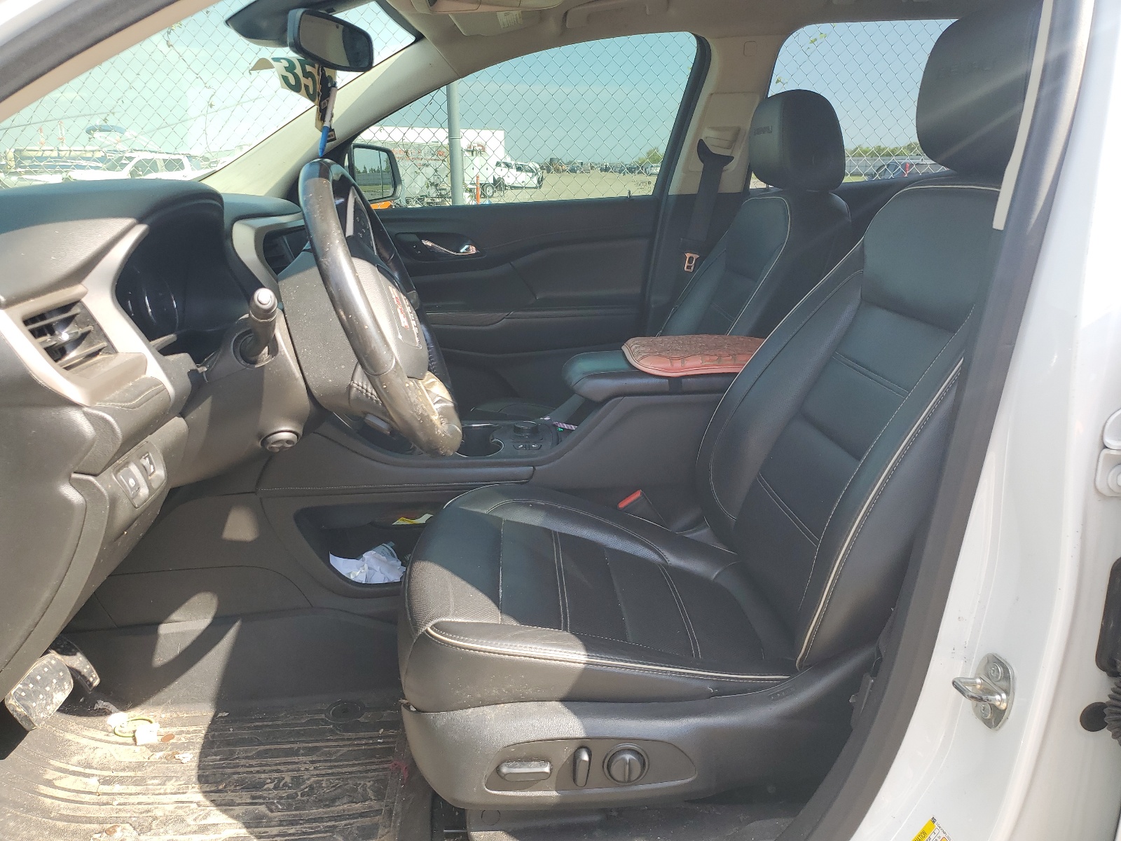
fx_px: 842
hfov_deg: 67.3
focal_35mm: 26
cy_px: 420
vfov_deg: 53.1
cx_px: 560
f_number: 1.5
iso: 50
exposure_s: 1/526
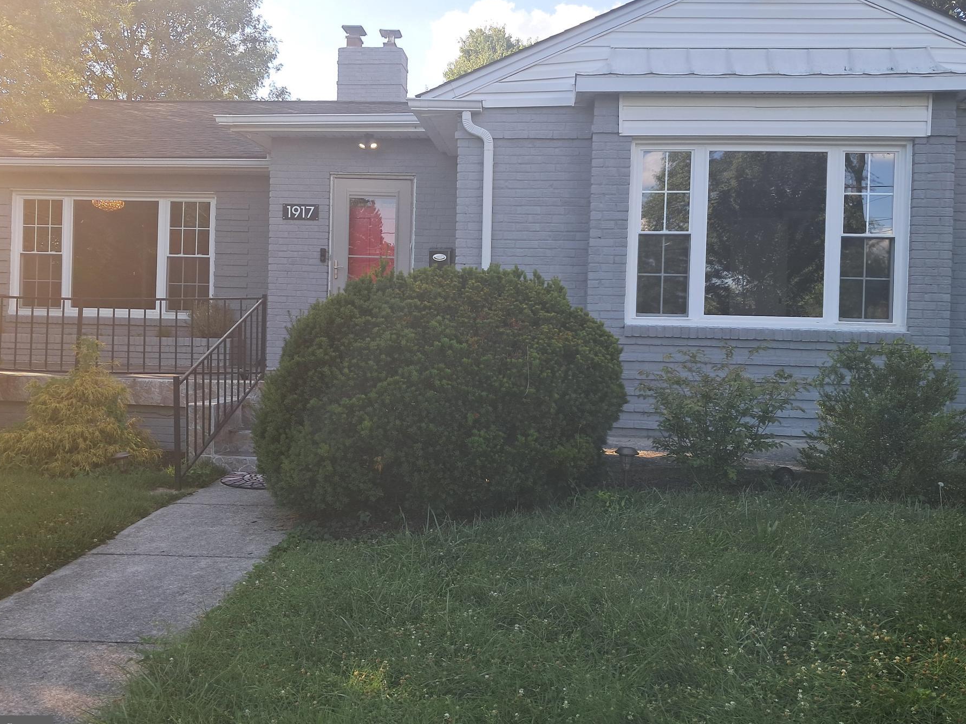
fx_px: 865
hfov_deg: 58.3
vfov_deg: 45.4
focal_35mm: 31
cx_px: 472
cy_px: 344
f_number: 1.8
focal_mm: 4
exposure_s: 1/209
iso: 50
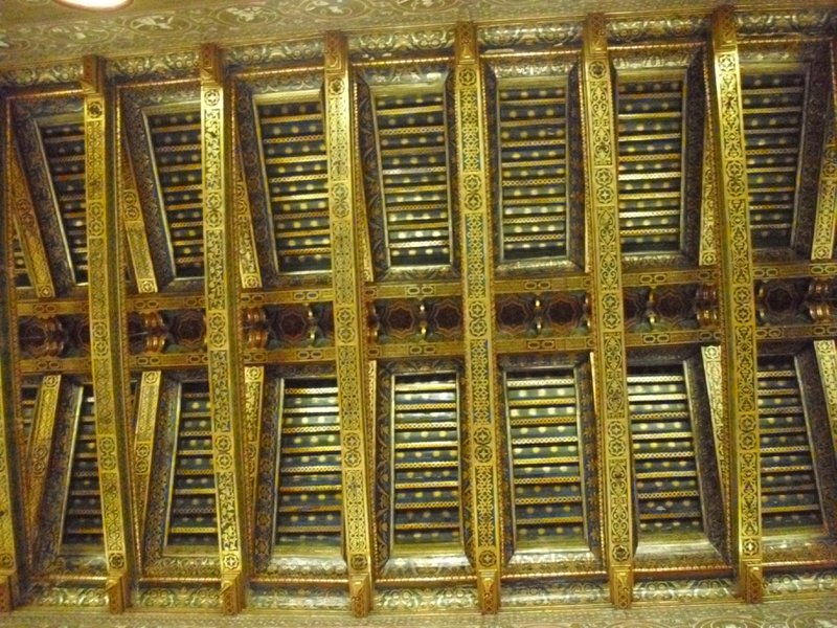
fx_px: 919
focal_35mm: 38
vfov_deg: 37.7
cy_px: 314
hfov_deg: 49.0
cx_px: 418
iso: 1600
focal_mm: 6.2
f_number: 2.8
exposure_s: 1/13
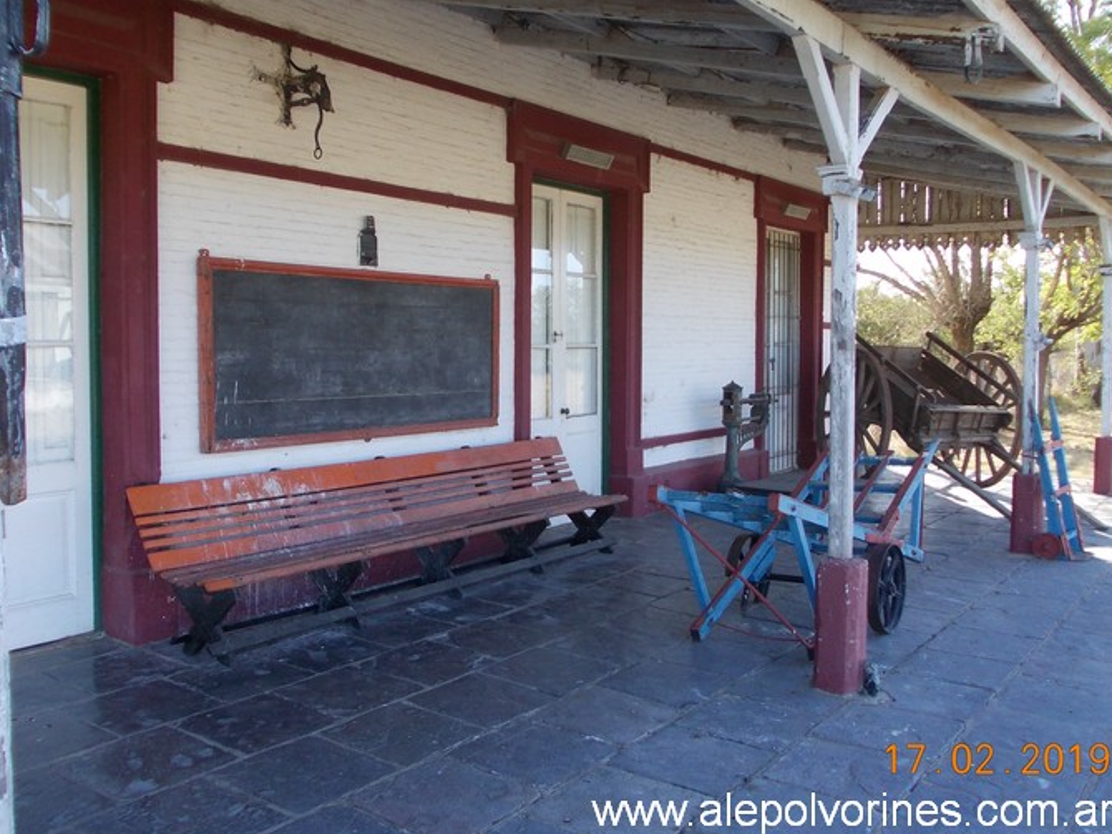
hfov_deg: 56.8
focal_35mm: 32
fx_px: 1028
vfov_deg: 44.1
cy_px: 395
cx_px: 539
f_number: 2.7
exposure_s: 1/250
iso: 80
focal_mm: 4
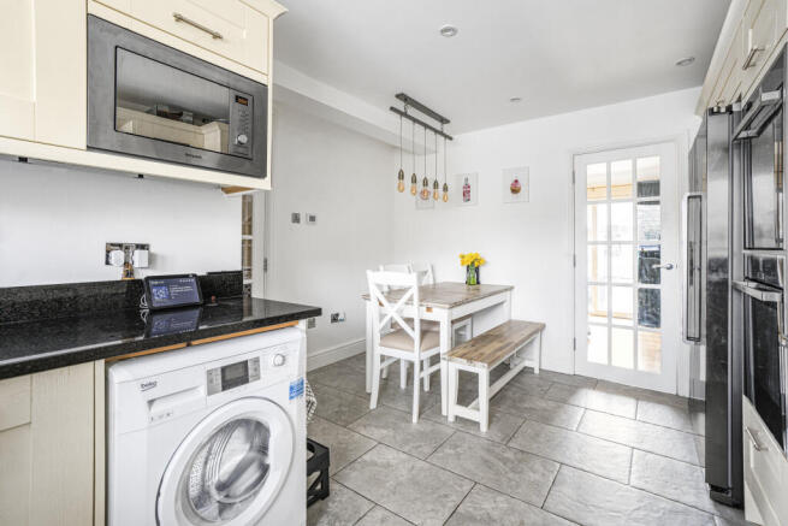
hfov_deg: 96.7
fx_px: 350
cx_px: 394
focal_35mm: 16
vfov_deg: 73.8
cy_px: 263
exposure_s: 1/2.5
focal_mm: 16
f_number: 8
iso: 400
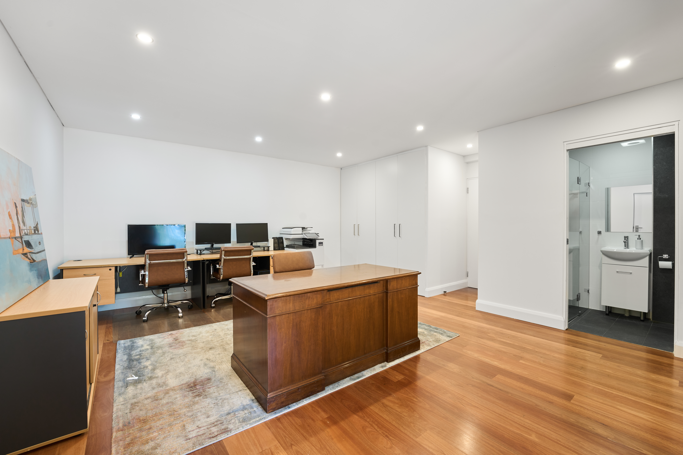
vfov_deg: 77.3
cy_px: 228
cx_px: 342
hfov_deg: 100.4
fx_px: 285
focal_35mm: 15
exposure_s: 1/125
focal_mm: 15
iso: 500
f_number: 8
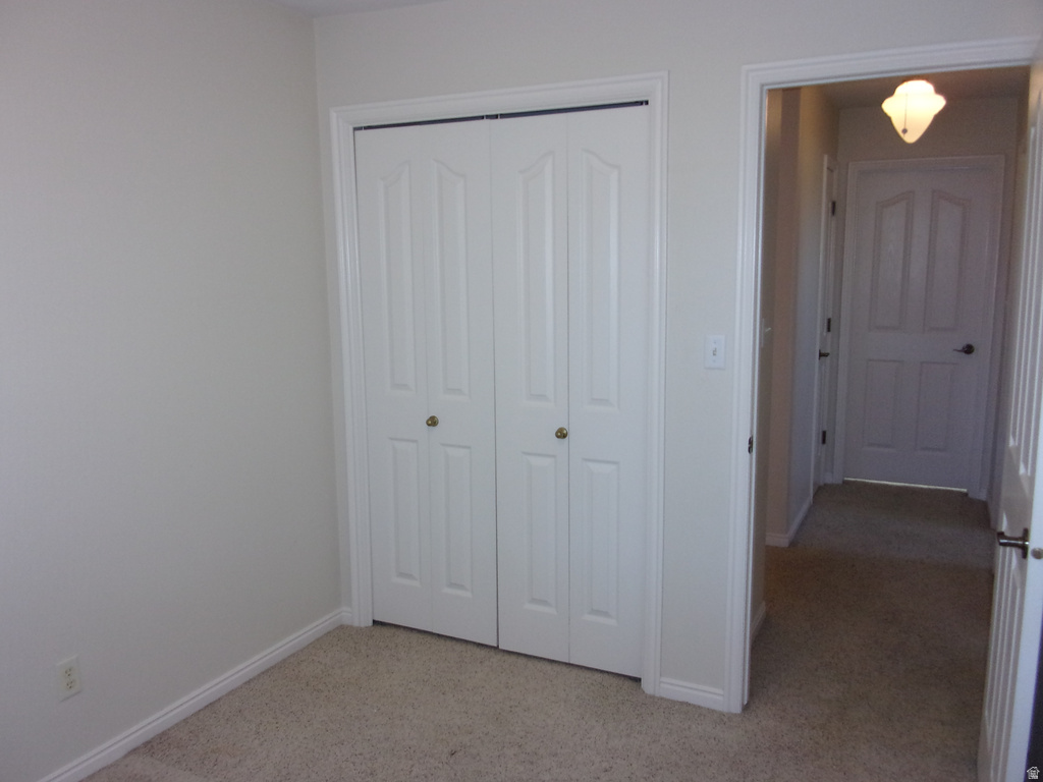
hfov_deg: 63.4
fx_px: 844
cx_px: 522
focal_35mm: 28
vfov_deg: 49.7
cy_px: 391
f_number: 3.9
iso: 250
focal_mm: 5.1
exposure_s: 1/34
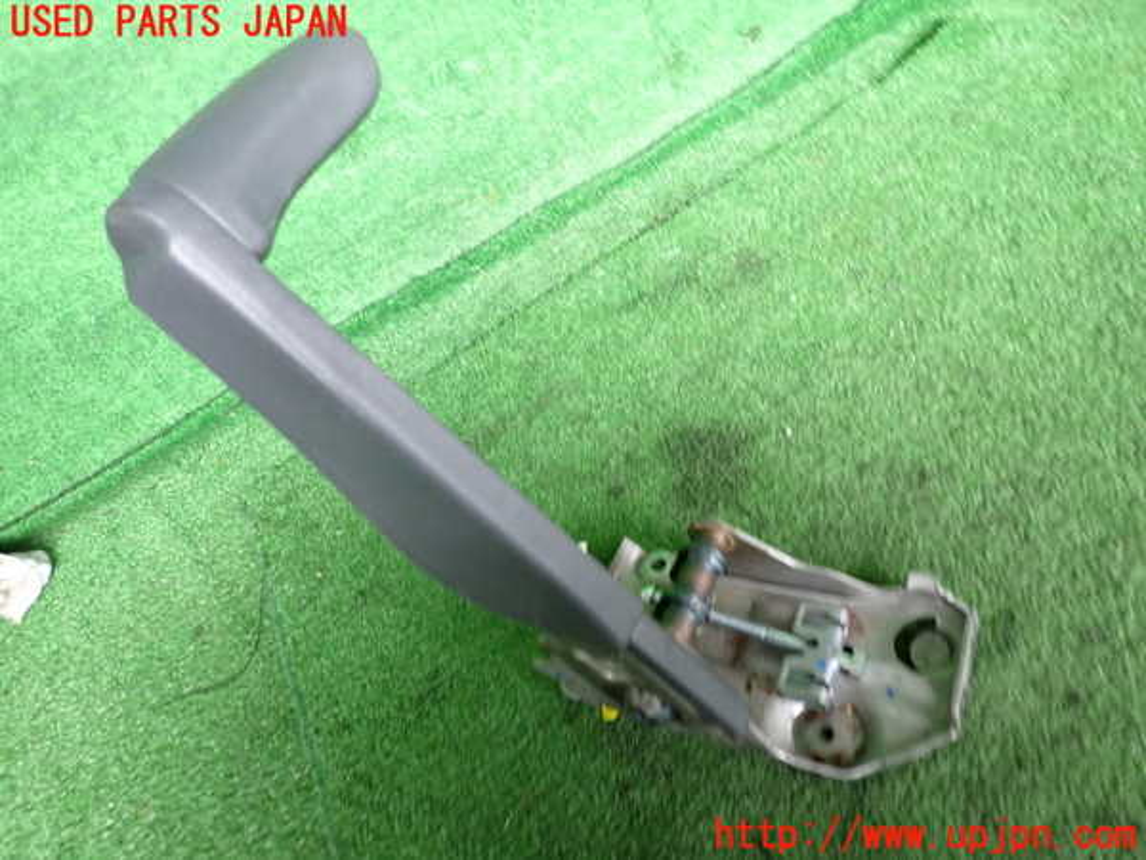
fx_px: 828
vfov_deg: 54.9
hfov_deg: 69.4
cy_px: 430
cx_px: 573
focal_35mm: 25
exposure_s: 1/30
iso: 400
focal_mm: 4.5
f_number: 2
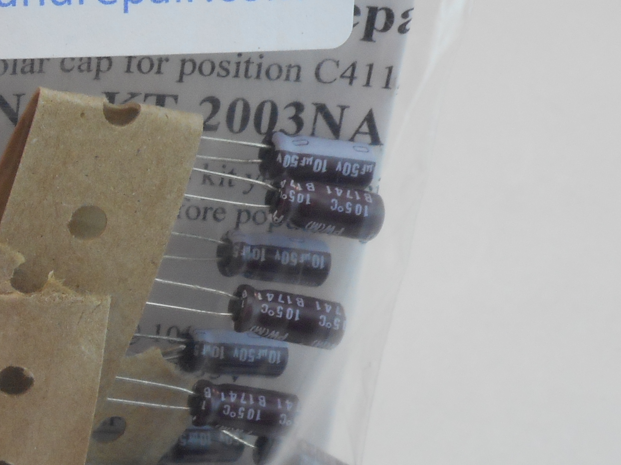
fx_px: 2780
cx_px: -91
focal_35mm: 155
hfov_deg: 12.5
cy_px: 327
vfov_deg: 9.6
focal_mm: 9.1
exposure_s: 1/30
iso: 160
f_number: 4.9
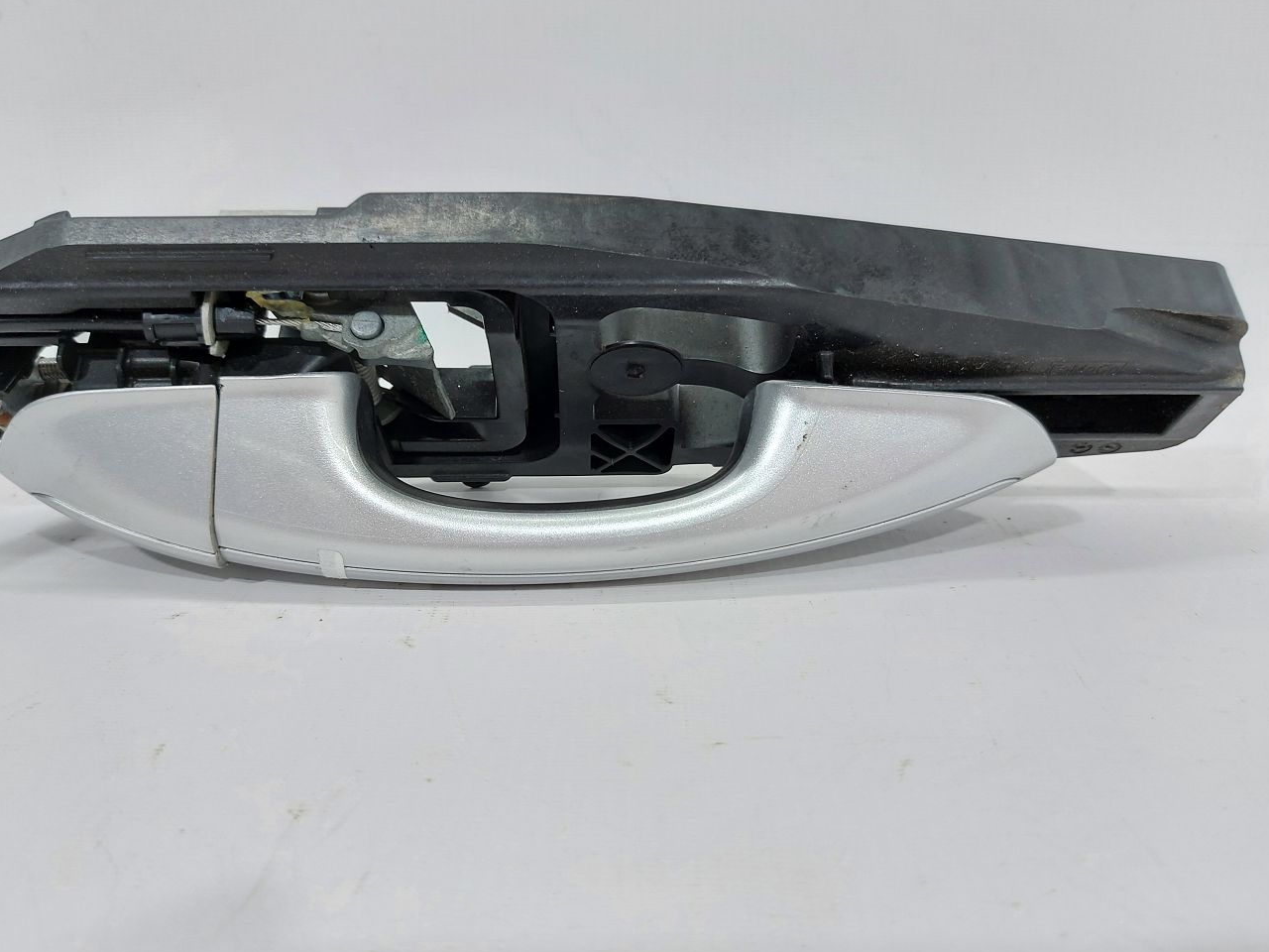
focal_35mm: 26
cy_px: 458
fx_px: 953
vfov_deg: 53.1
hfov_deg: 67.2
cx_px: 590
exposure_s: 1/50
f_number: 1.8
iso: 80
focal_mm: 5.23
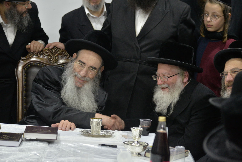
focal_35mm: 123
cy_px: 81
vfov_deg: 11.1
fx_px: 827
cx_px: 121
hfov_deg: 16.7
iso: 2000
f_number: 4
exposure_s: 1/100
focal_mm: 120
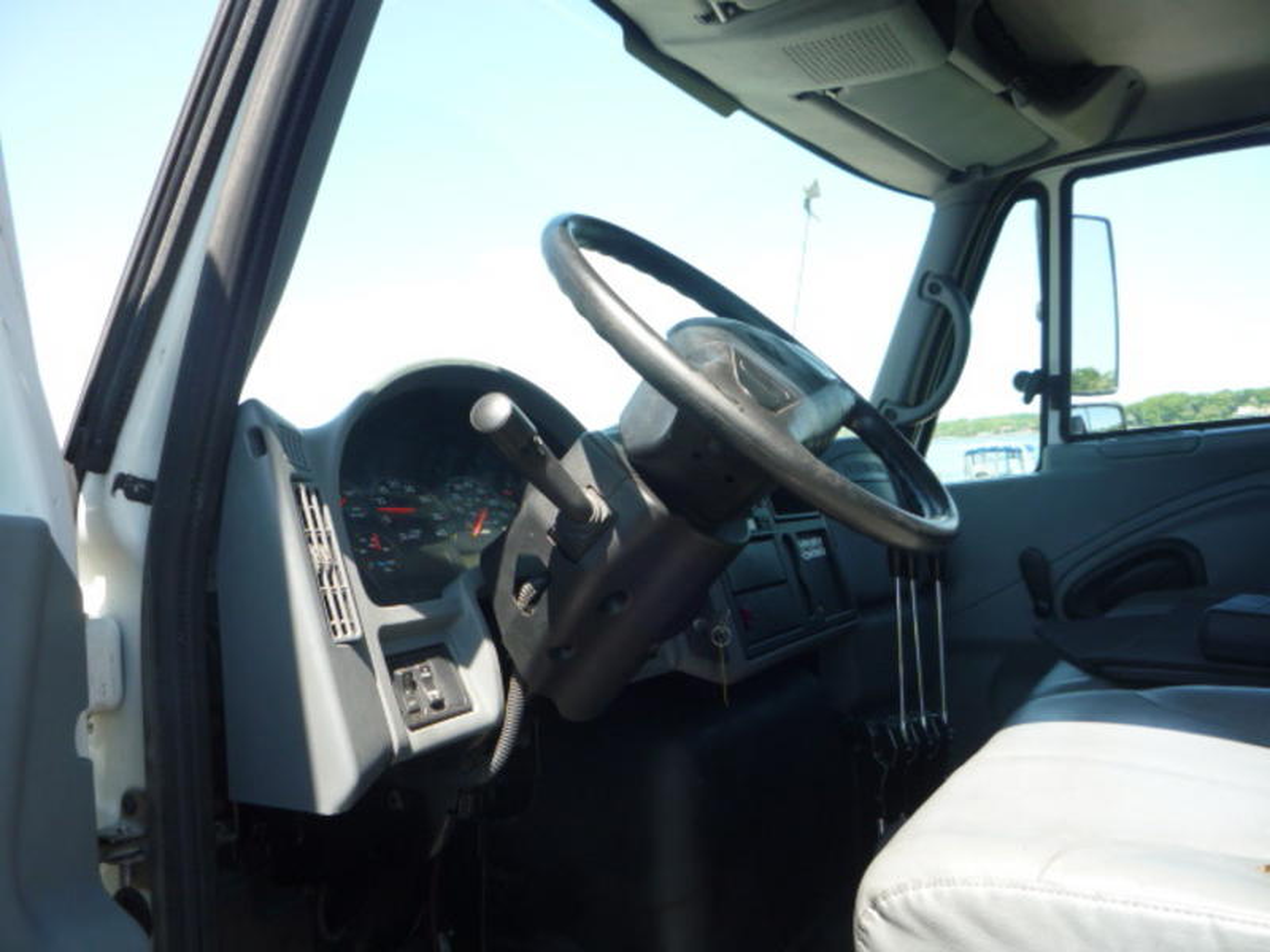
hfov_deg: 60.0
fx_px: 1101
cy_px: 476
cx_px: 635
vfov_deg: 46.8
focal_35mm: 30
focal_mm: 5.2
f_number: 4
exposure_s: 1/125
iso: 100
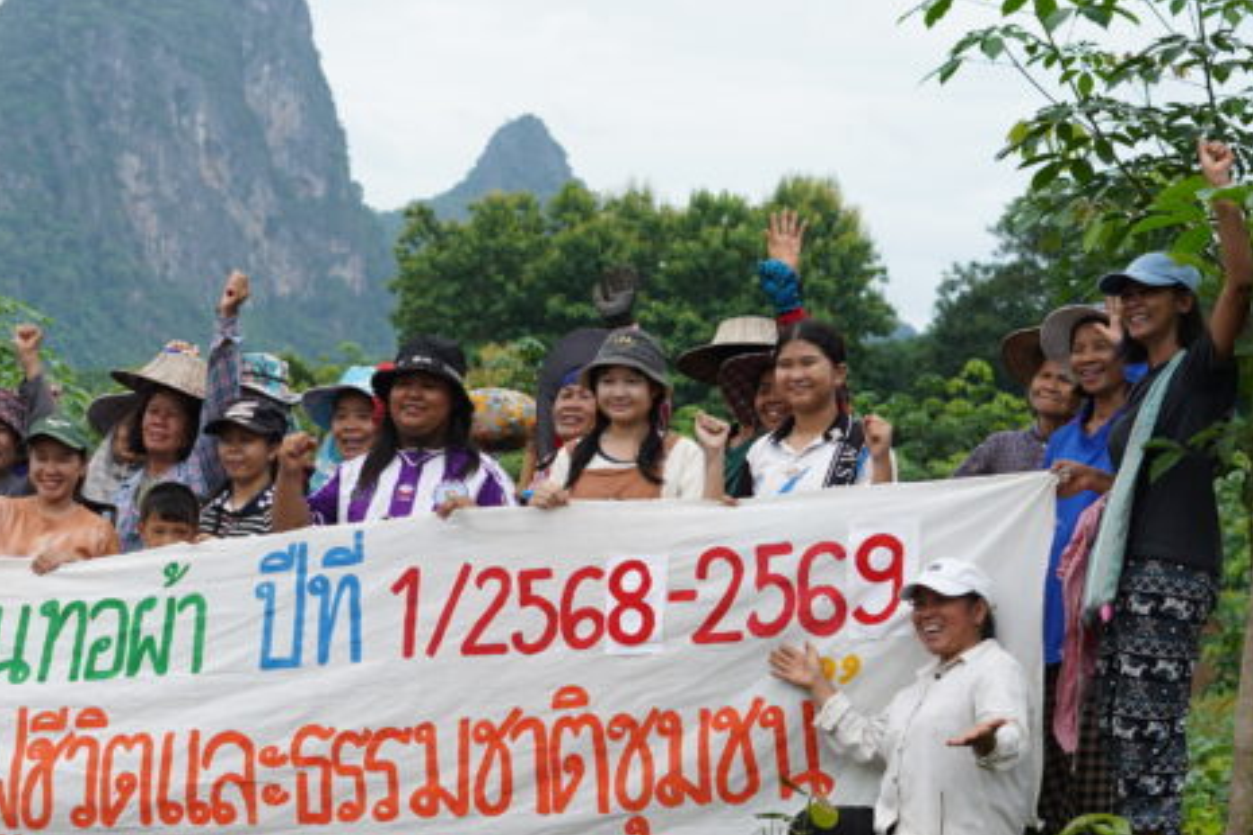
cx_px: 70
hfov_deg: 18.2
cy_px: 397
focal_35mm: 110
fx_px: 3828
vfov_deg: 12.5
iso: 200
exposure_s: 1/640
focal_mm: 50
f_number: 4.5
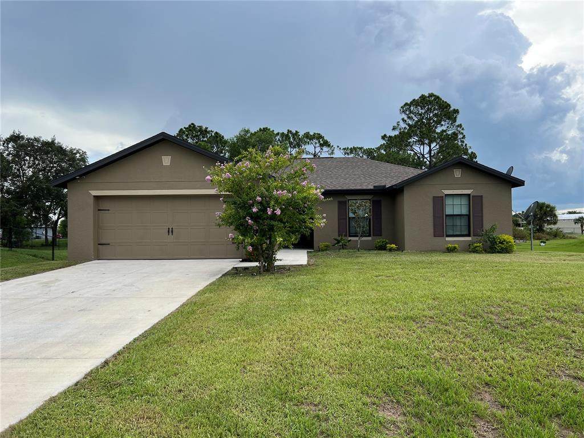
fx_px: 439
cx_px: 292
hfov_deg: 67.3
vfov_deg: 53.1
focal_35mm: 26
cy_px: 219
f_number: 1.5
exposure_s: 1/2165
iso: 50
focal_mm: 5.7
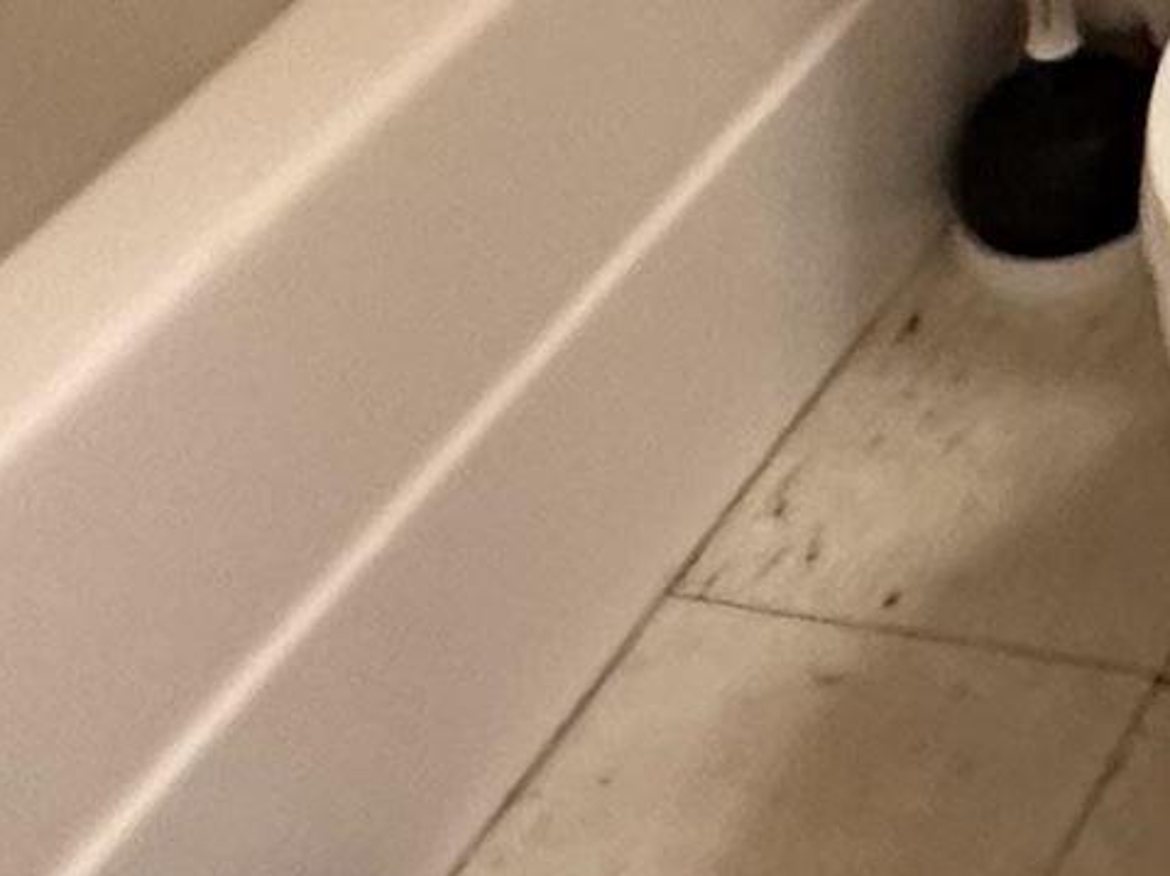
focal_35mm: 90
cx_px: 1936
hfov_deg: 18.3
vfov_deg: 13.0
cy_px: -1135
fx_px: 3040
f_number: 2.2
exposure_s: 1/60
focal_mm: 2.22
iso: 500
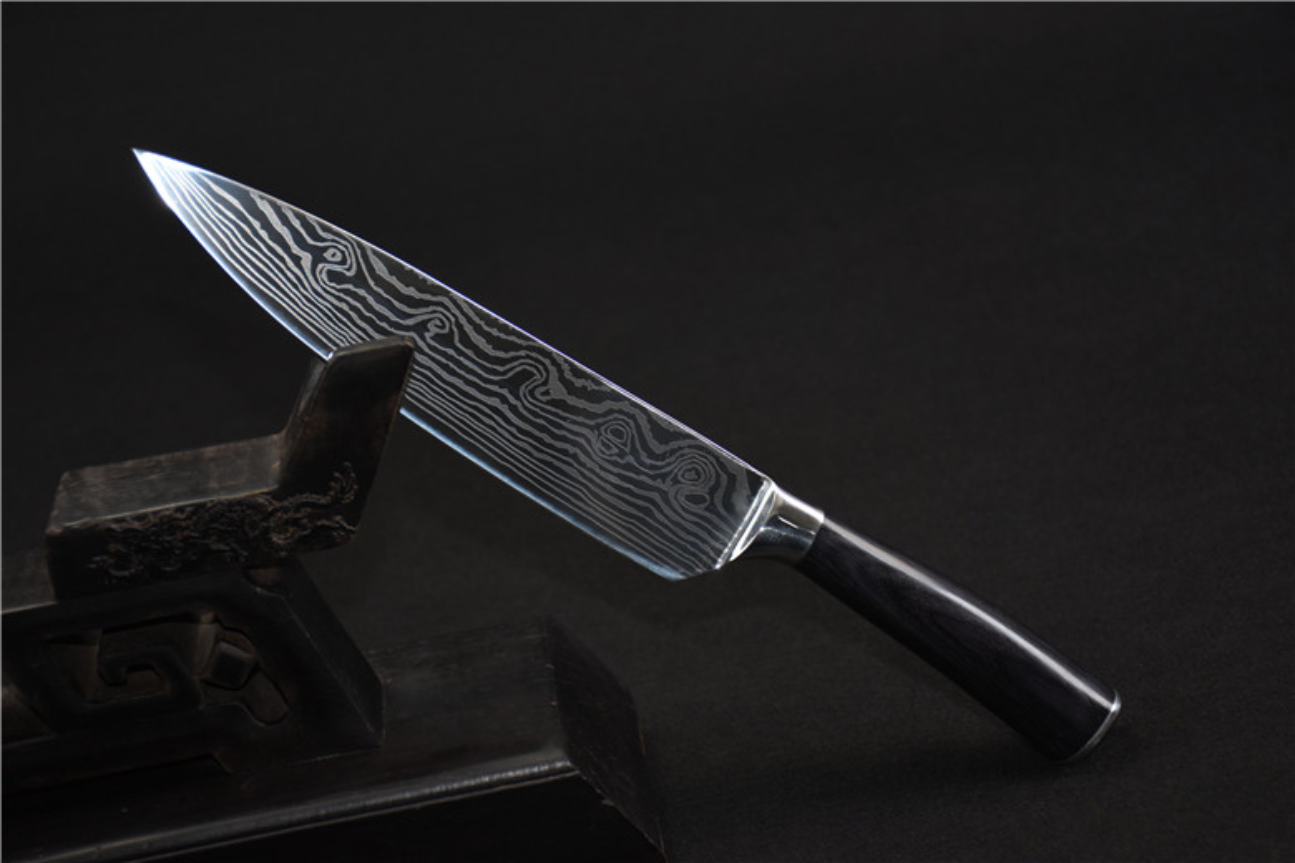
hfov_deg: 28.1
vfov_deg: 18.9
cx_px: 648
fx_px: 2590
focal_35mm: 72
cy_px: 432
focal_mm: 48
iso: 450
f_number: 4.5
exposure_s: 1/60
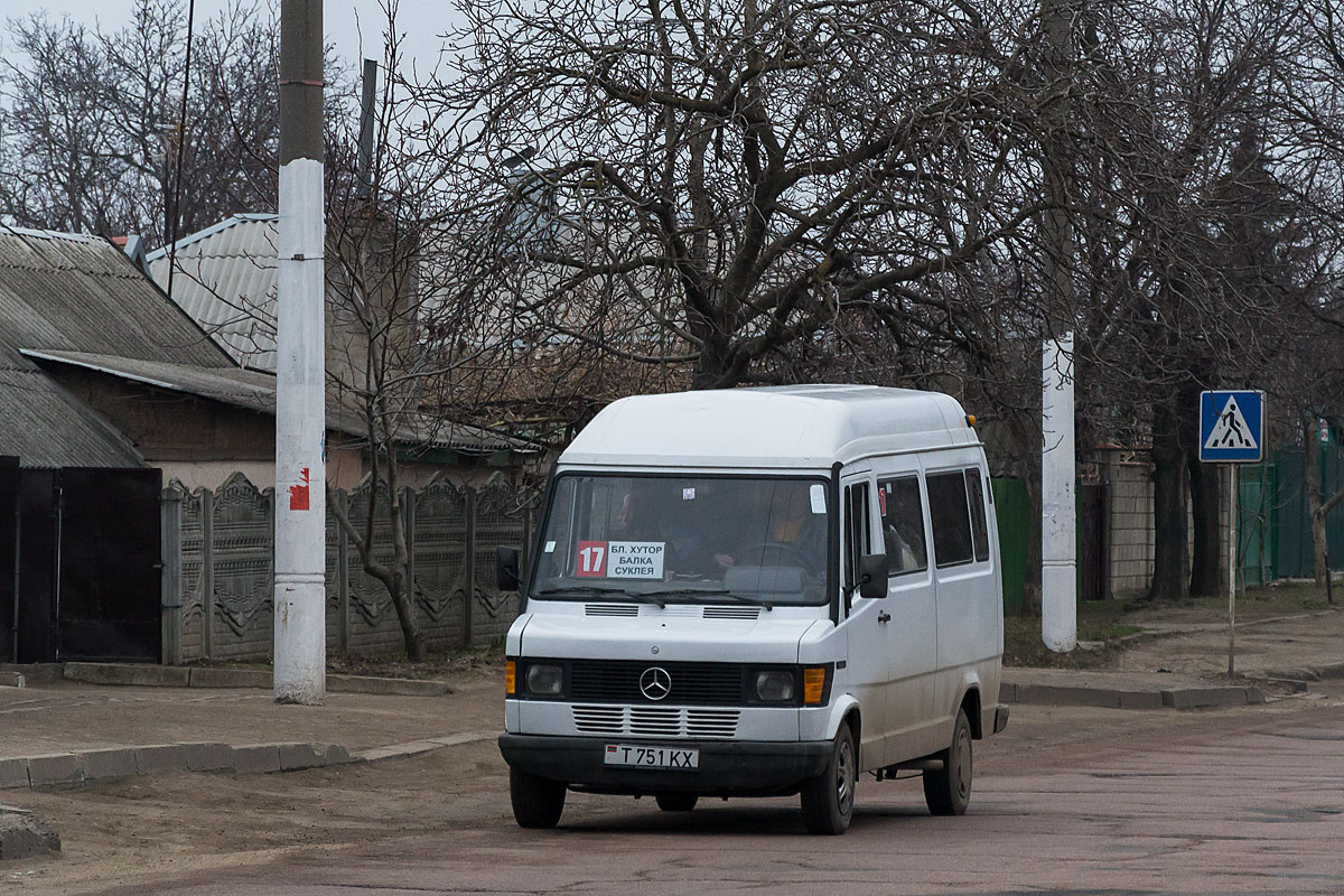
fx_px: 5880
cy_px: 448
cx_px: 672
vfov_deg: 8.7
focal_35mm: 158
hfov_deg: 13.0
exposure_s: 1/250
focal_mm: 105
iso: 800
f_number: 5.6
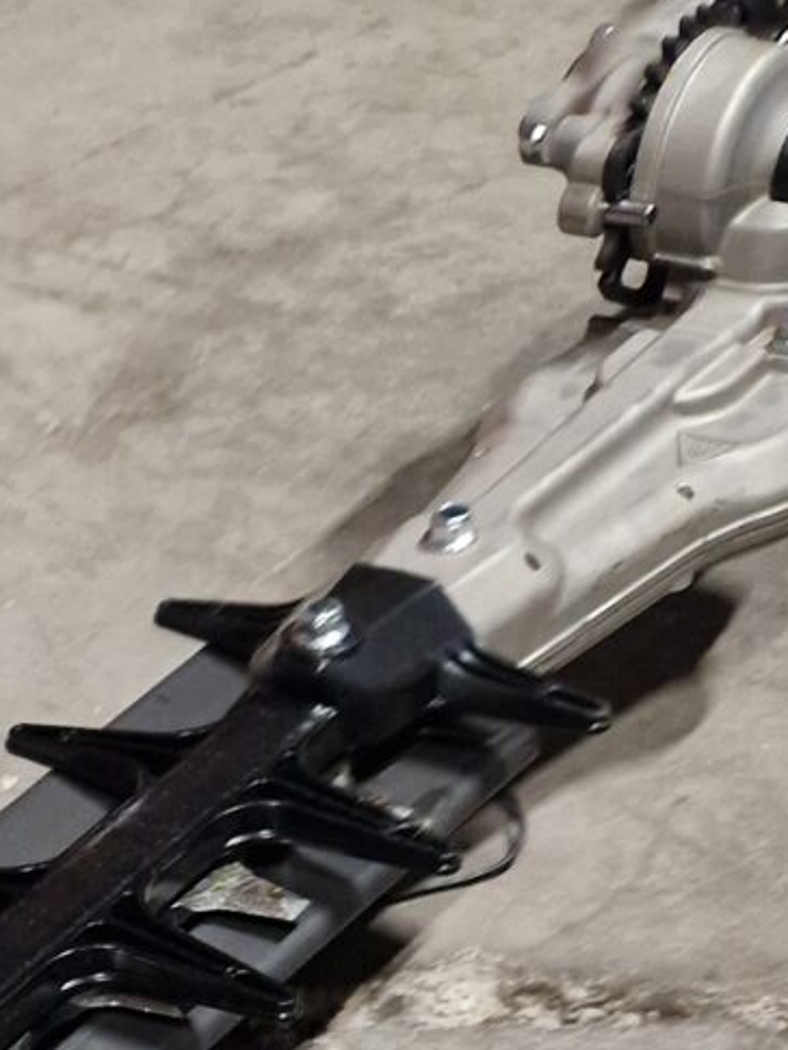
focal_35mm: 91
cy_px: 1619
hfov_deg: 14.2
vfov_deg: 18.7
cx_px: -678
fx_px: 2761
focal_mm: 5.4
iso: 500
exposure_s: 1/100
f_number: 1.8
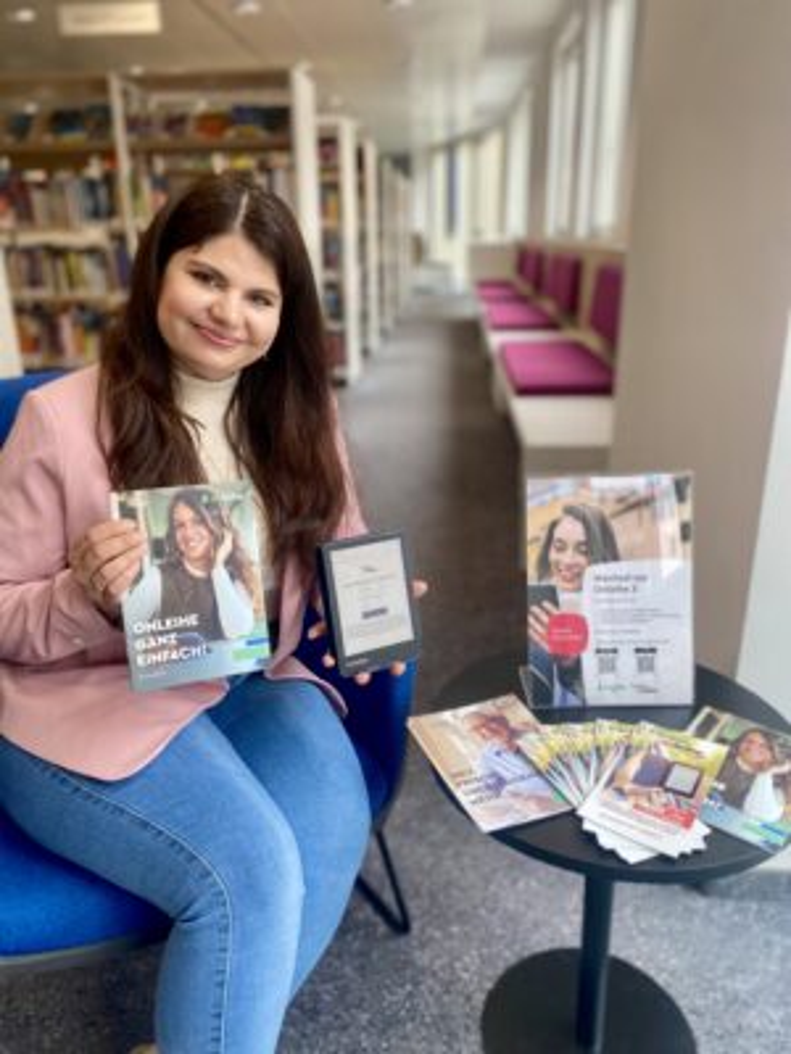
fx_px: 792
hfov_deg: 53.1
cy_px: 527
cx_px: 396
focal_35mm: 26
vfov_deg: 67.3
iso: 50
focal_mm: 4.25
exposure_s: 1/100
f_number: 1.8
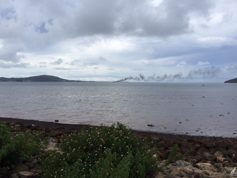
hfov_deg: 61.7
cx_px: 118
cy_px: 89
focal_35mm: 29
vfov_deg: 48.2
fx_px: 199
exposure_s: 1/3597
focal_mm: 4.15
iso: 32
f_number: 2.2
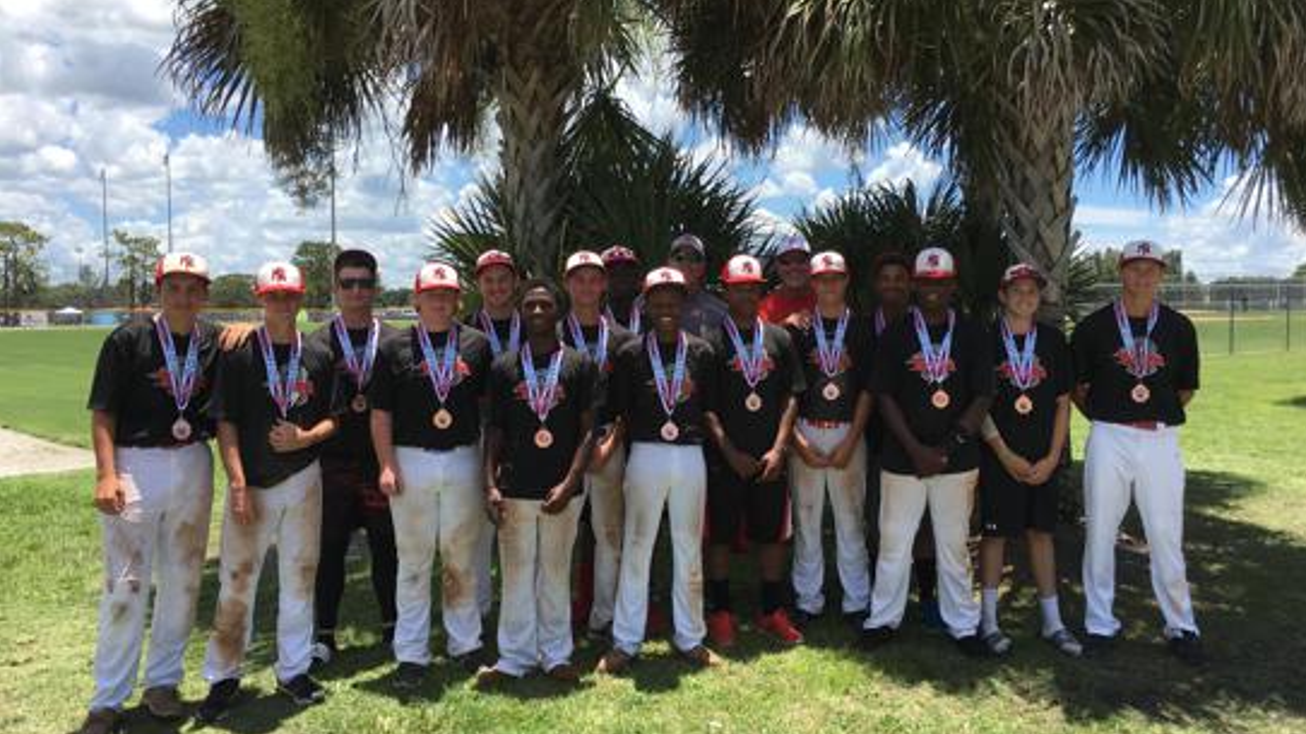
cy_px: 366
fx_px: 1108
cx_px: 659
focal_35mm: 32
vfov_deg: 36.6
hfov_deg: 61.0
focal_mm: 4.15
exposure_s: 1/1241
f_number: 2.2
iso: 25
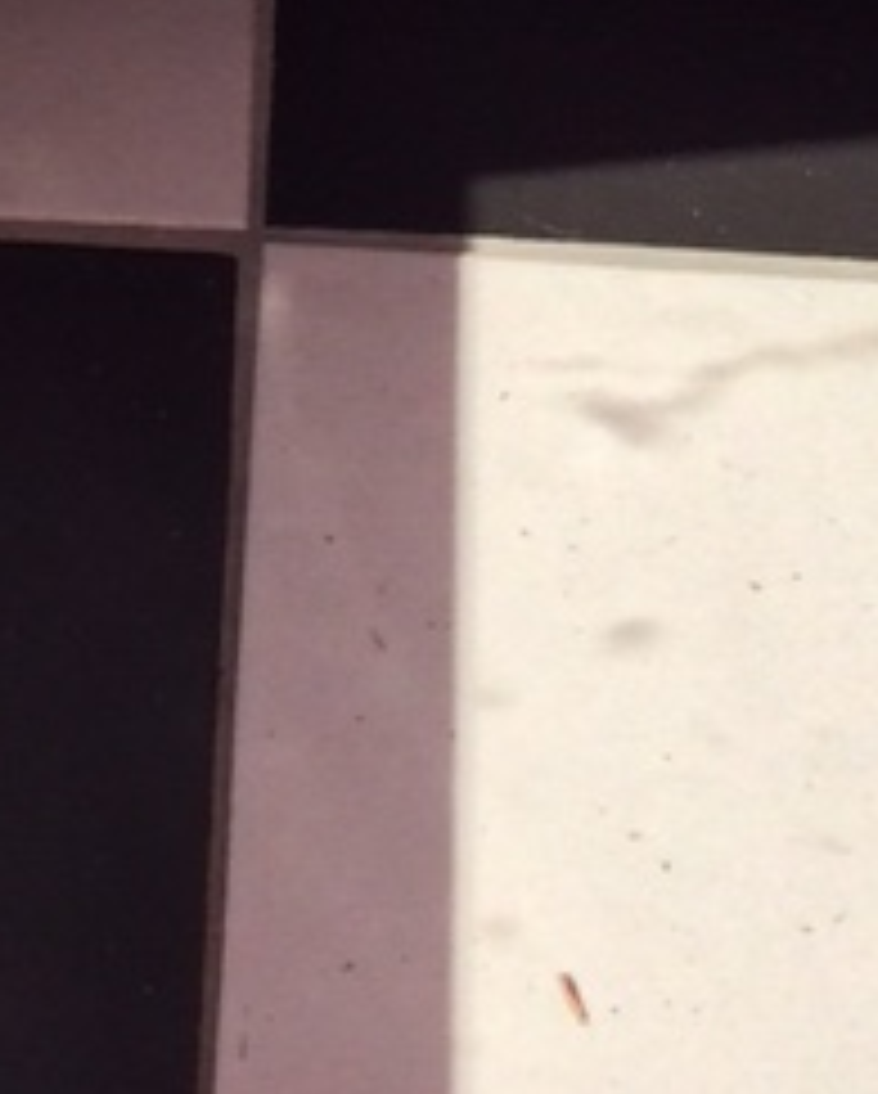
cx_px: 275
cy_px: -1697
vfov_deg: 10.7
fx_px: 4831
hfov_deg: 10.4
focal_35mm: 149
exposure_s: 1/1172
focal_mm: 4.15
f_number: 2.2
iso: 32
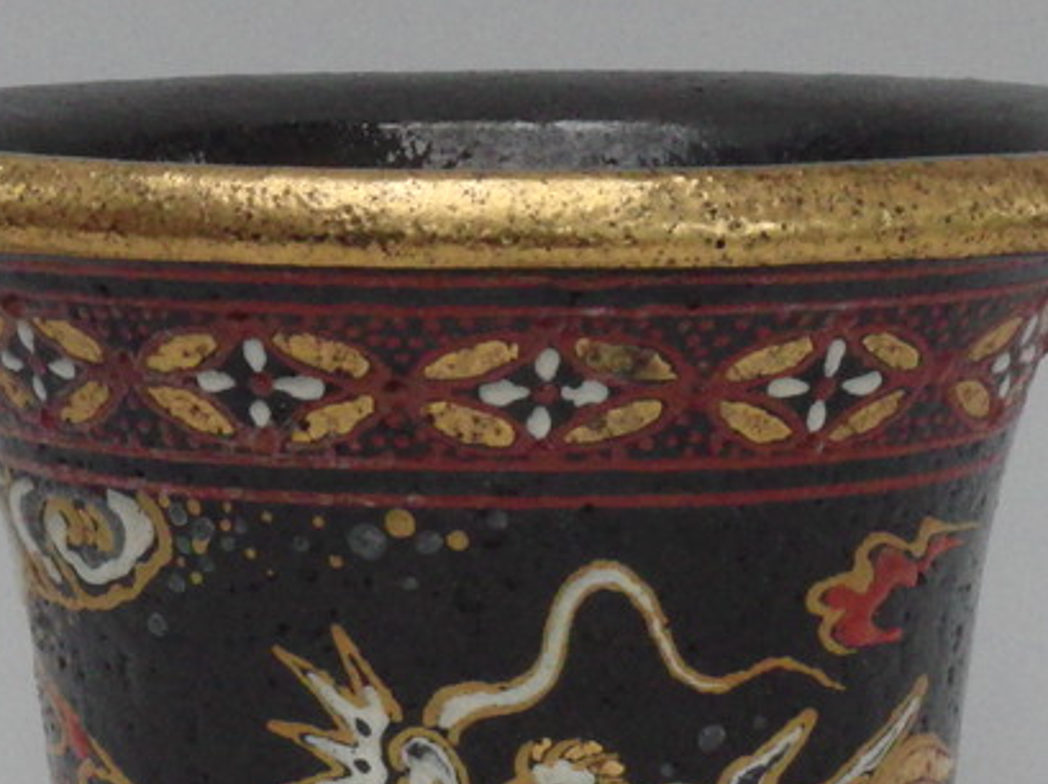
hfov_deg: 9.5
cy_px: 876
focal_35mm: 208
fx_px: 6292
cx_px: 507
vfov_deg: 7.1
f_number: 8
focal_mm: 18.2
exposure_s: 1/80
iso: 1250
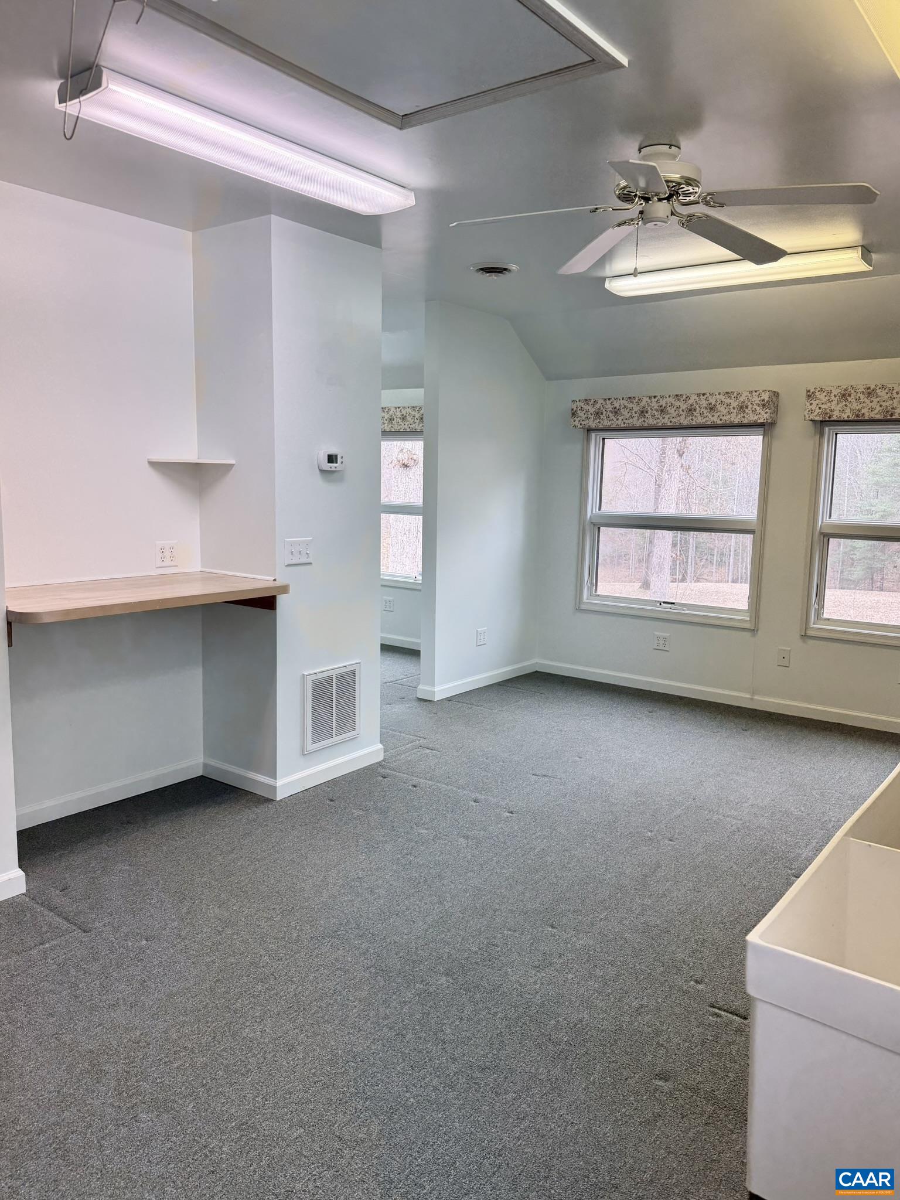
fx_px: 832
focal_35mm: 24
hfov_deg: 56.8
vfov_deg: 71.6
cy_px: 600
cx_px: 450
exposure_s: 1/189
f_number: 1.78
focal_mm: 6.76
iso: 100
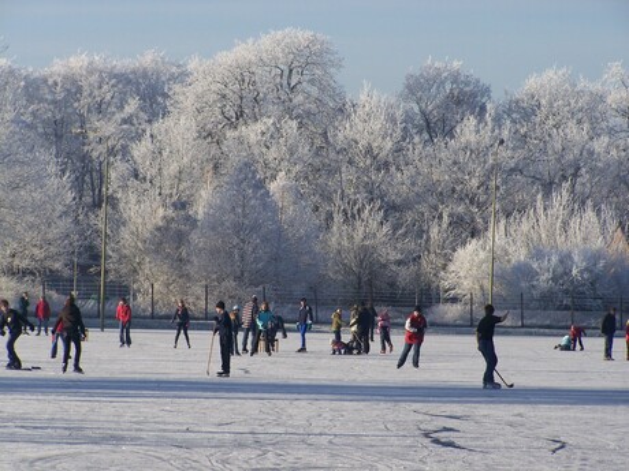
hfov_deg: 9.5
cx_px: 314
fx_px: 3798
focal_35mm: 209
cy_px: 236
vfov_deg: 7.1
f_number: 4.5
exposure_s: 1/320
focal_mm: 34.6
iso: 64
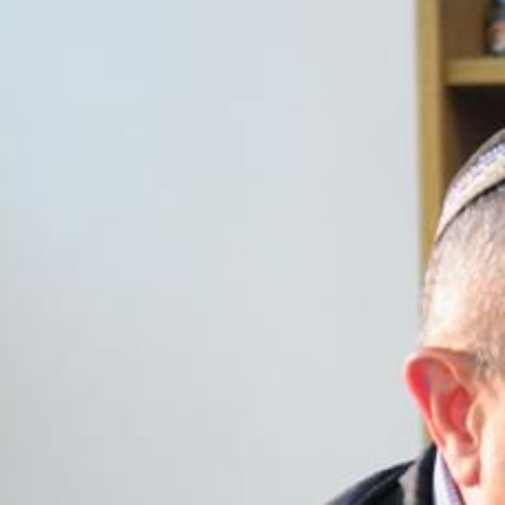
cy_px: 511
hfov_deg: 7.0
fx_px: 4052
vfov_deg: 7.1
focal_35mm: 245
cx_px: 831
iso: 1000
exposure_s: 1/125
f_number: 2.8
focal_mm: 55
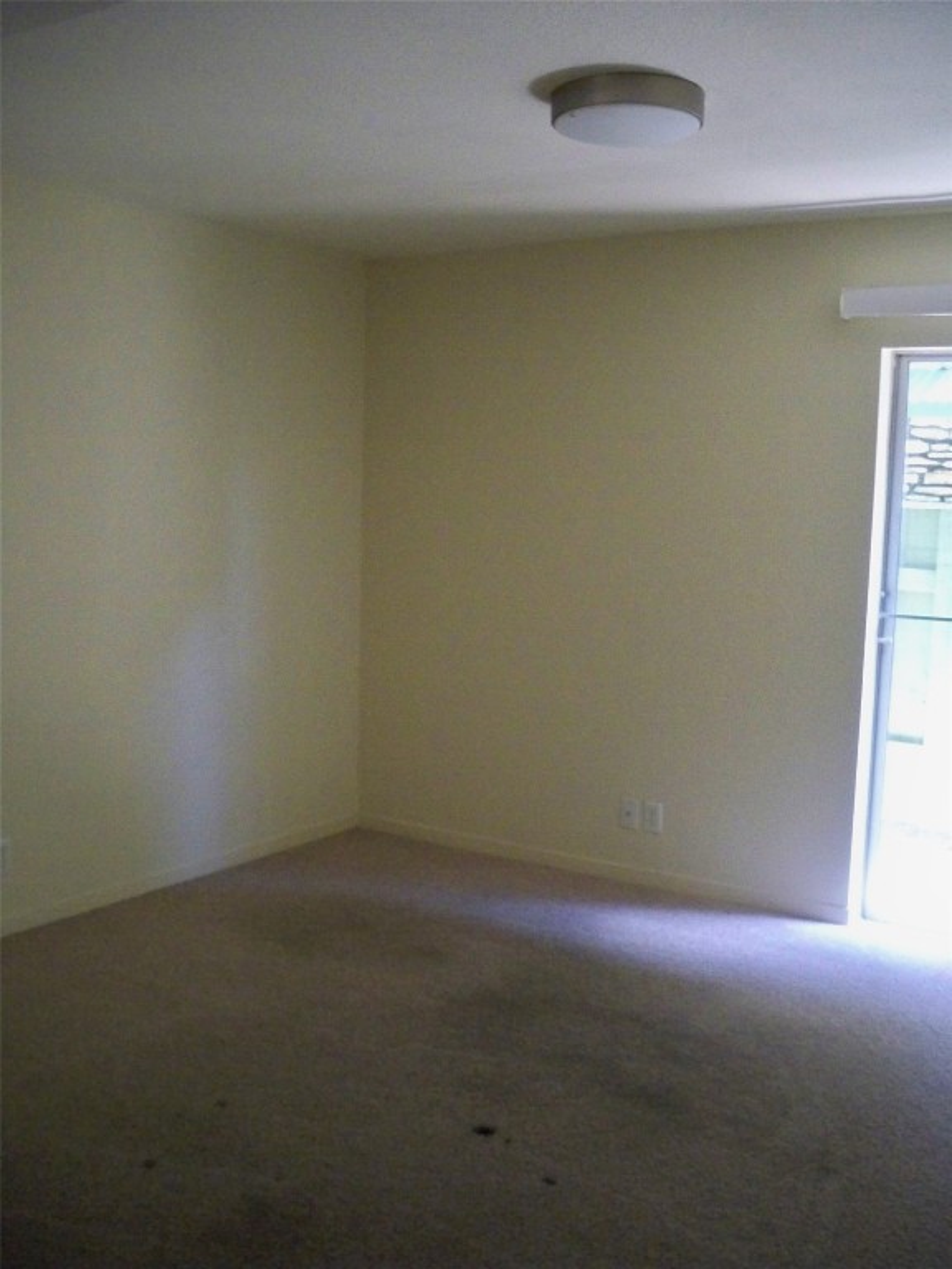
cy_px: 634
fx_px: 1283
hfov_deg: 40.7
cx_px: 476
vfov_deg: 52.6
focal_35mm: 35
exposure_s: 1/60
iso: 1000
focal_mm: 6.3
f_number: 3.1
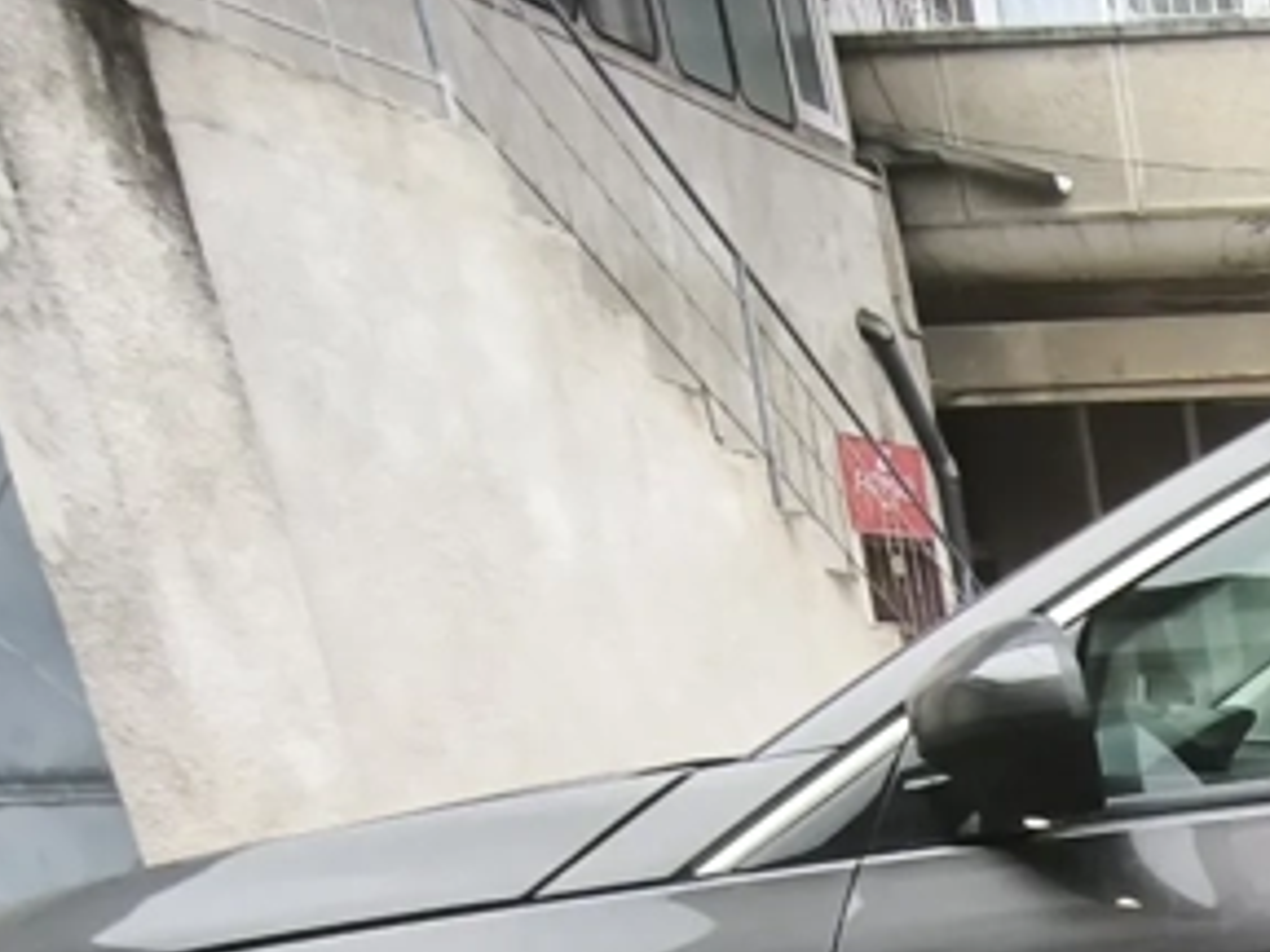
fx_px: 1908
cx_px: 1799
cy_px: 1424
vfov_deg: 22.9
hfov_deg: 27.8
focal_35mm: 52
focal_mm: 1.91
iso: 200
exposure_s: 1/50
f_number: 2.2
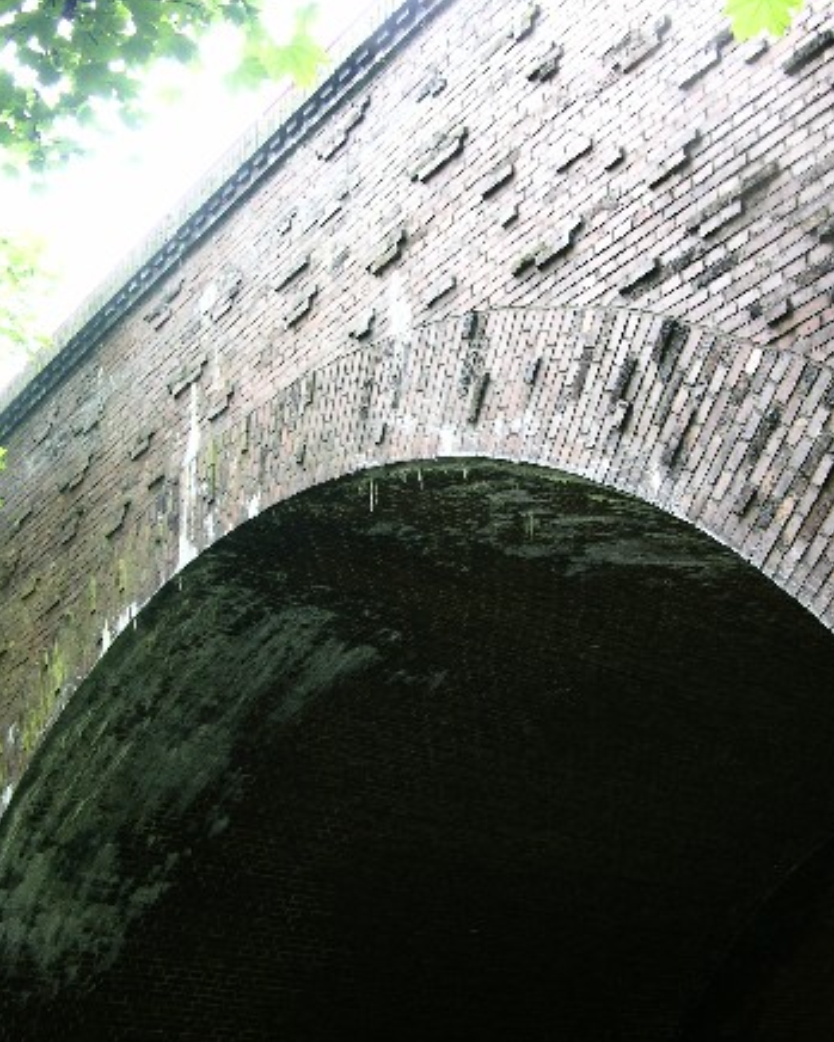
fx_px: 1419
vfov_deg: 40.3
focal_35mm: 46
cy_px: 523
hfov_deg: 32.7
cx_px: 462
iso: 50
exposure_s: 1/17.7
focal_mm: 8.9
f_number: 2.8
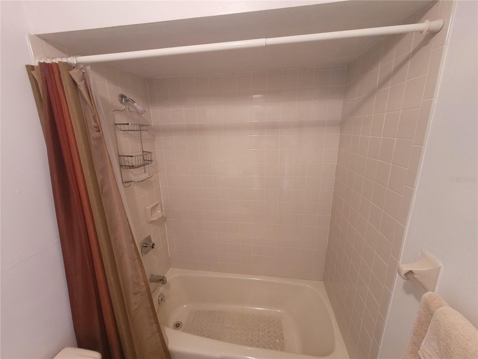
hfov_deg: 106.2
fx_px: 180
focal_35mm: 13
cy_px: 180
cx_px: 239
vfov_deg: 89.9
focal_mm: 2.2
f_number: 2.2
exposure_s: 1/30
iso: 500
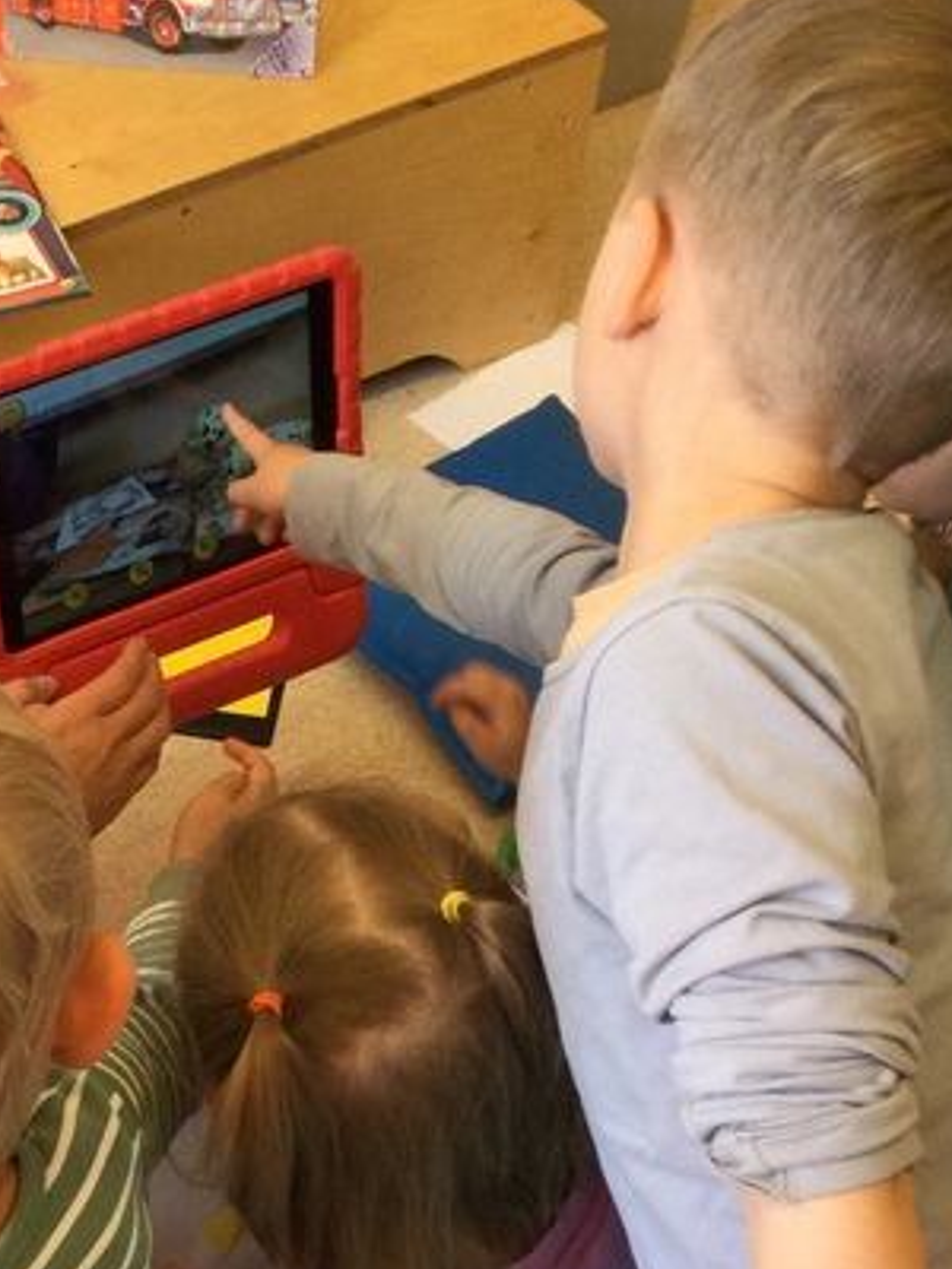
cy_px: 898
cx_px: 89
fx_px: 2273
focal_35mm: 62
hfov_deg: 23.0
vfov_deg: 30.8
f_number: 2.4
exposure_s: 1/33
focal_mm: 3.3
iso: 50
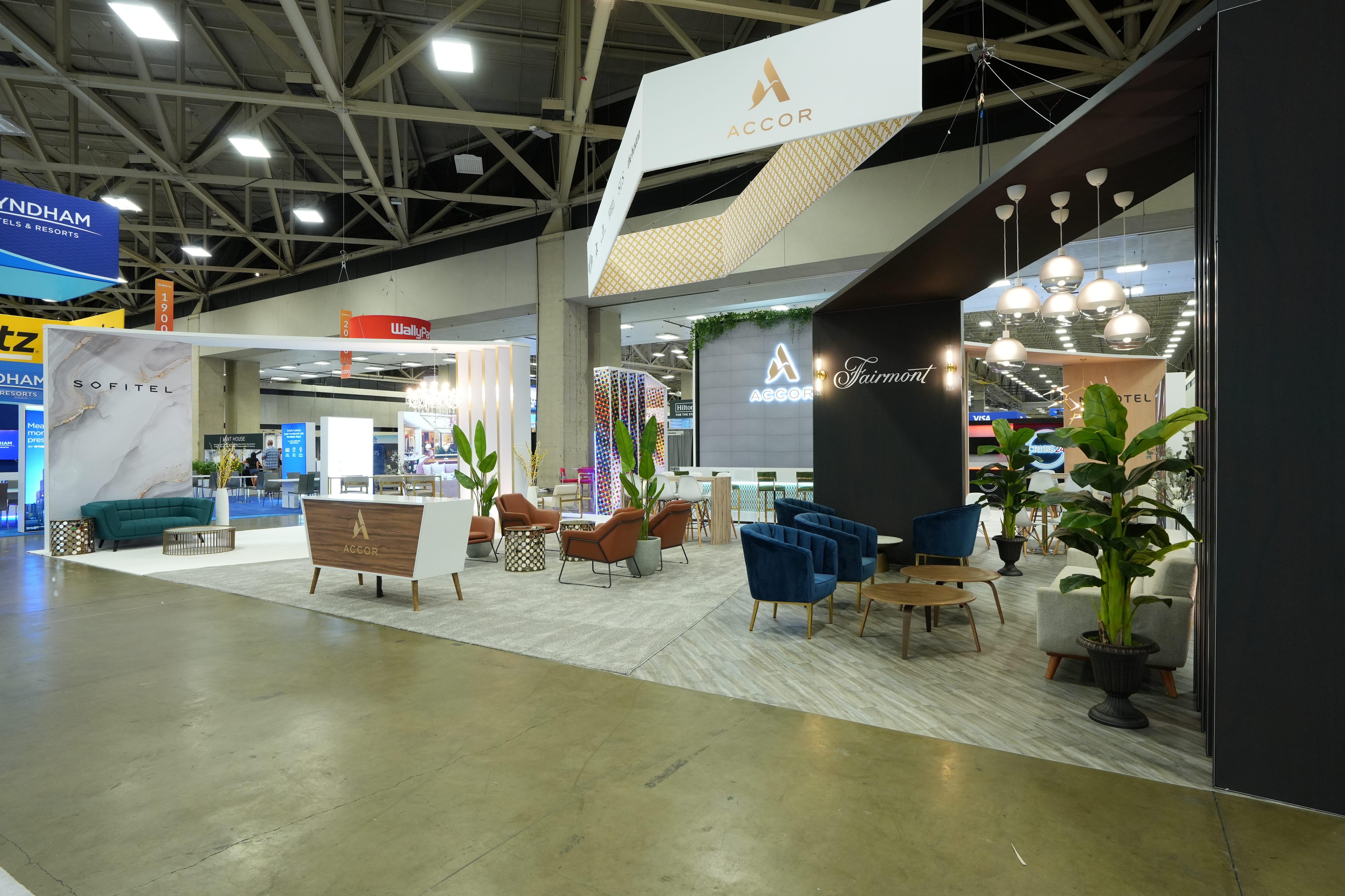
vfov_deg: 64.6
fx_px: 710
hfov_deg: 86.9
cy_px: 448
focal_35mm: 19
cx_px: 672
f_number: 8
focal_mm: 19
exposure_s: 1/30
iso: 2000
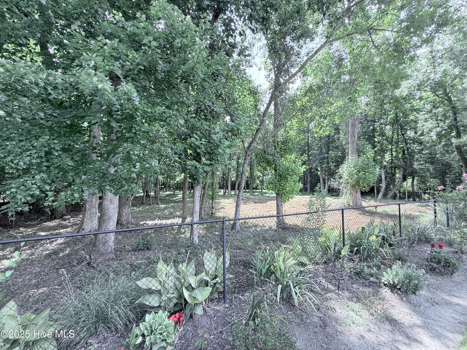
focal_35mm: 14
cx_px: 234
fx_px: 189
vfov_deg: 85.7
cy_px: 175
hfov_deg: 102.1
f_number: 2.2
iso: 64
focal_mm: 2.22
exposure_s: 1/193
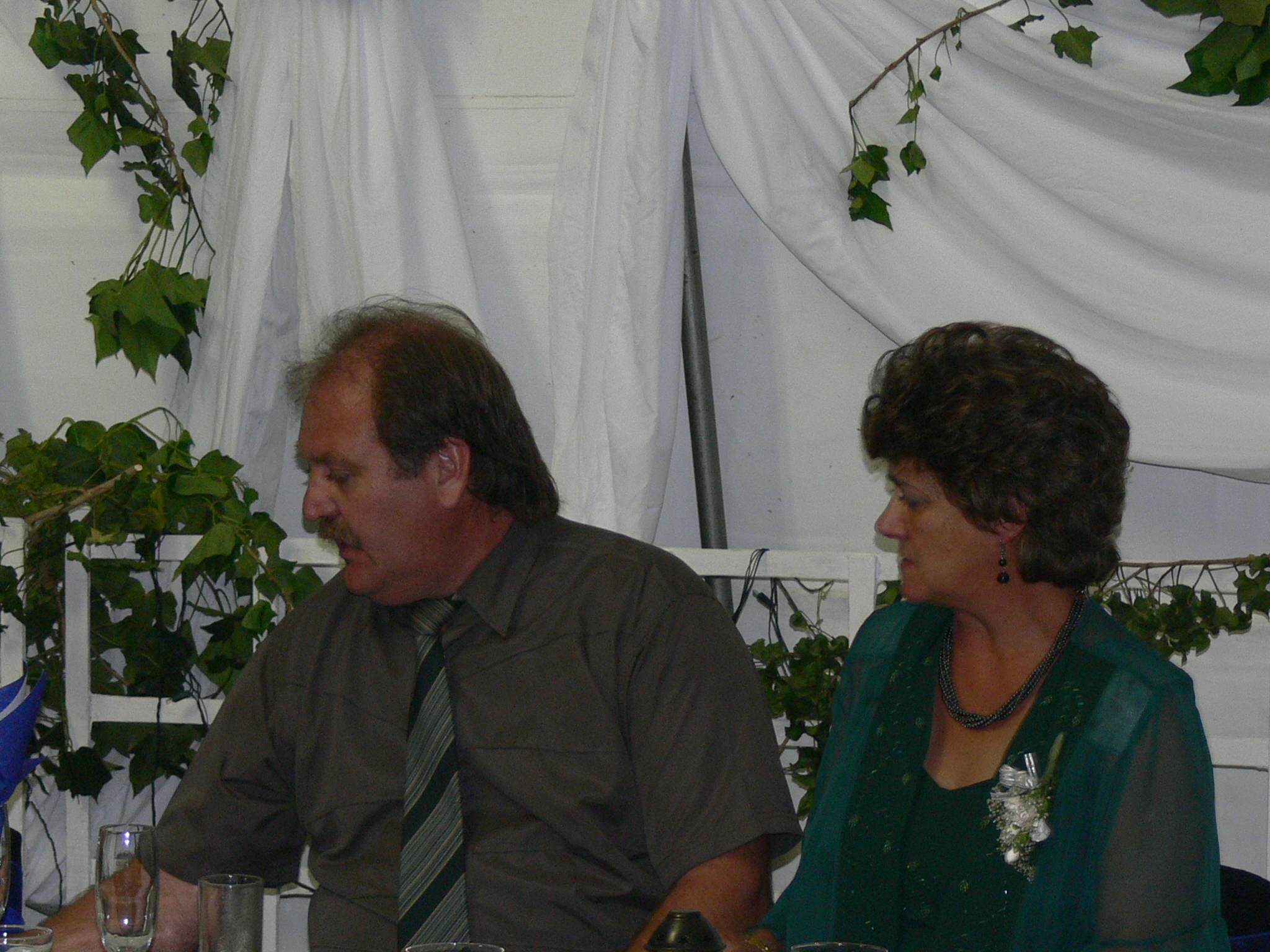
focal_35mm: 165
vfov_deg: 9.0
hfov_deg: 12.0
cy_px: 476
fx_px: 6054
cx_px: 635
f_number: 3.2
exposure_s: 1/30
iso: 100
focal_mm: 21.9
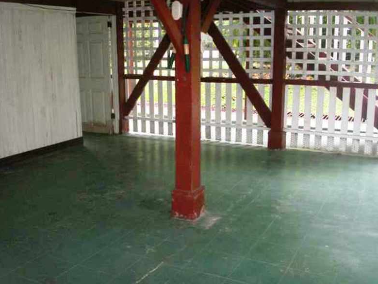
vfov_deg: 37.7
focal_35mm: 38
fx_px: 415
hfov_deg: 49.0
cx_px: 193
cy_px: 142
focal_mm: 7.7
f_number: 3.5
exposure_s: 1/40
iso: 160
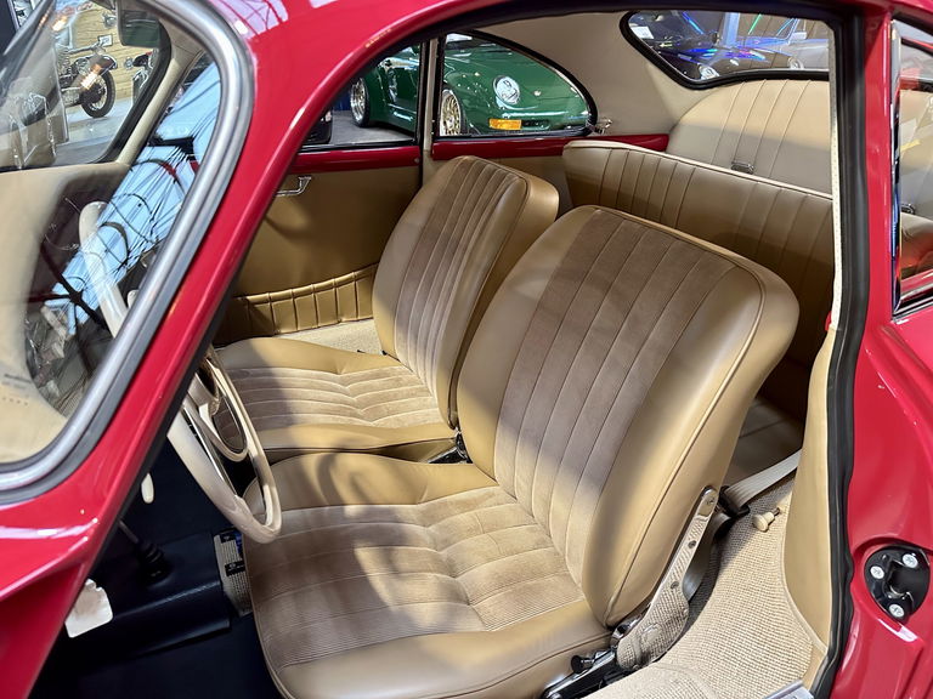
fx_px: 647
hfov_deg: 71.6
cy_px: 350
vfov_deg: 56.8
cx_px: 466
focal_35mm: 24
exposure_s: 1/33
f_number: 1.78
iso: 800
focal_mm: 6.86
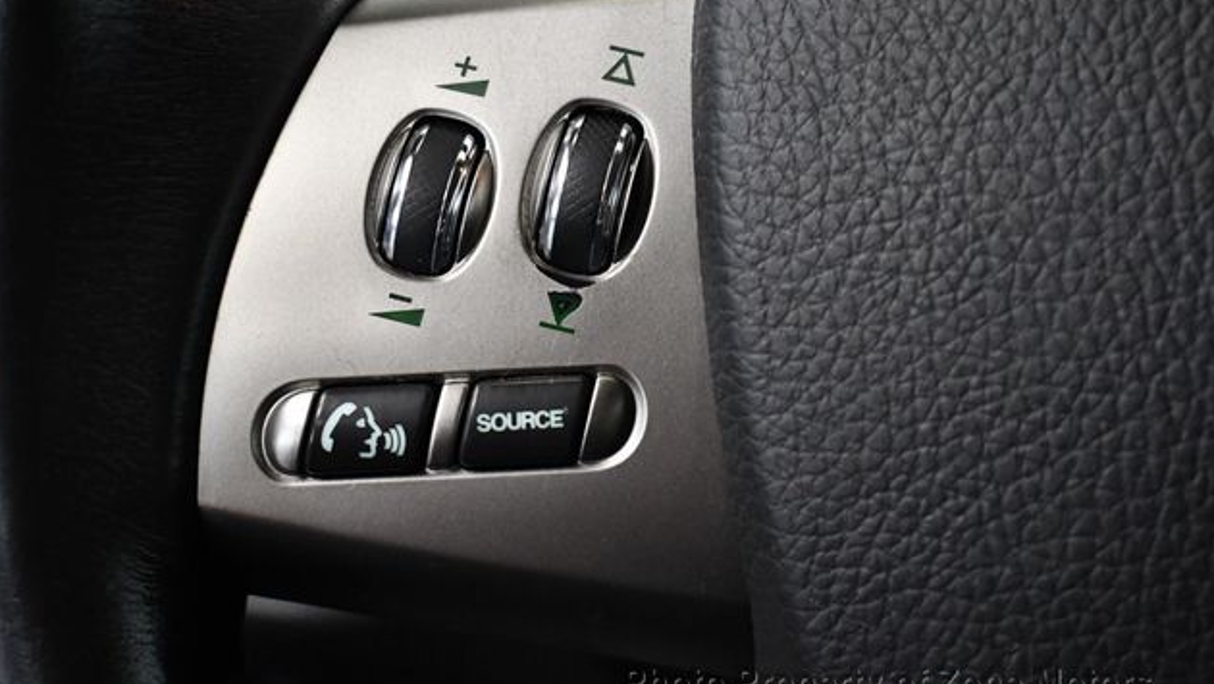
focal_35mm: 66
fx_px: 2125
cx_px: 599
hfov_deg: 31.9
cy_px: 306
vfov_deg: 18.3
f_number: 4.2
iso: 3200
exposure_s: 1/125
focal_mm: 31
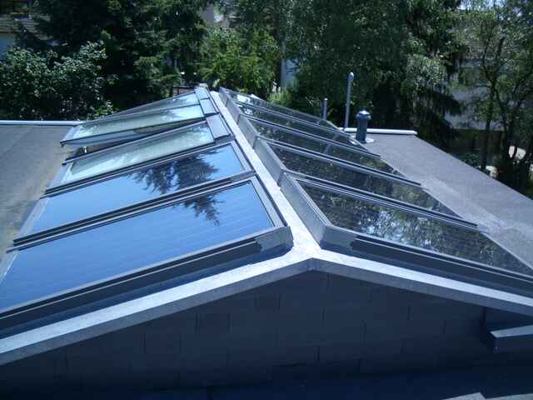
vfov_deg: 40.7
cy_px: 200
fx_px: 539
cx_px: 266
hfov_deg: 52.6
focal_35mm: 35
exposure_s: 1/800
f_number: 2.6
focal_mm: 5.8
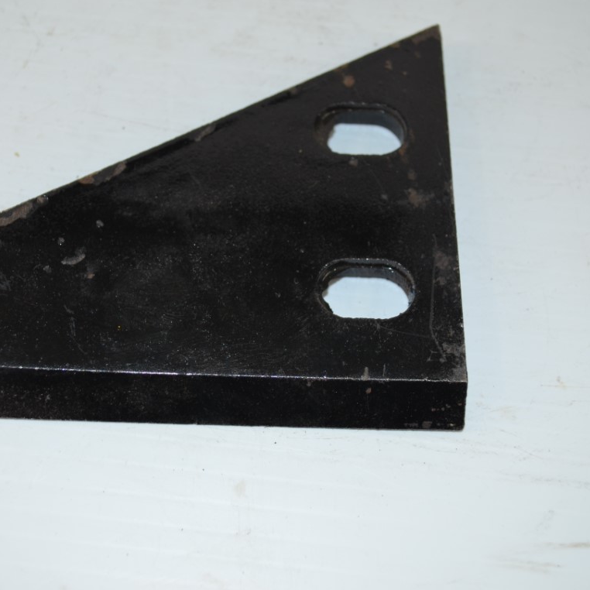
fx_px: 1196
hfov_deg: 27.7
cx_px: 249
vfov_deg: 27.7
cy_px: 294
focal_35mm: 62
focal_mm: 32
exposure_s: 1/60
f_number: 4.8
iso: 400
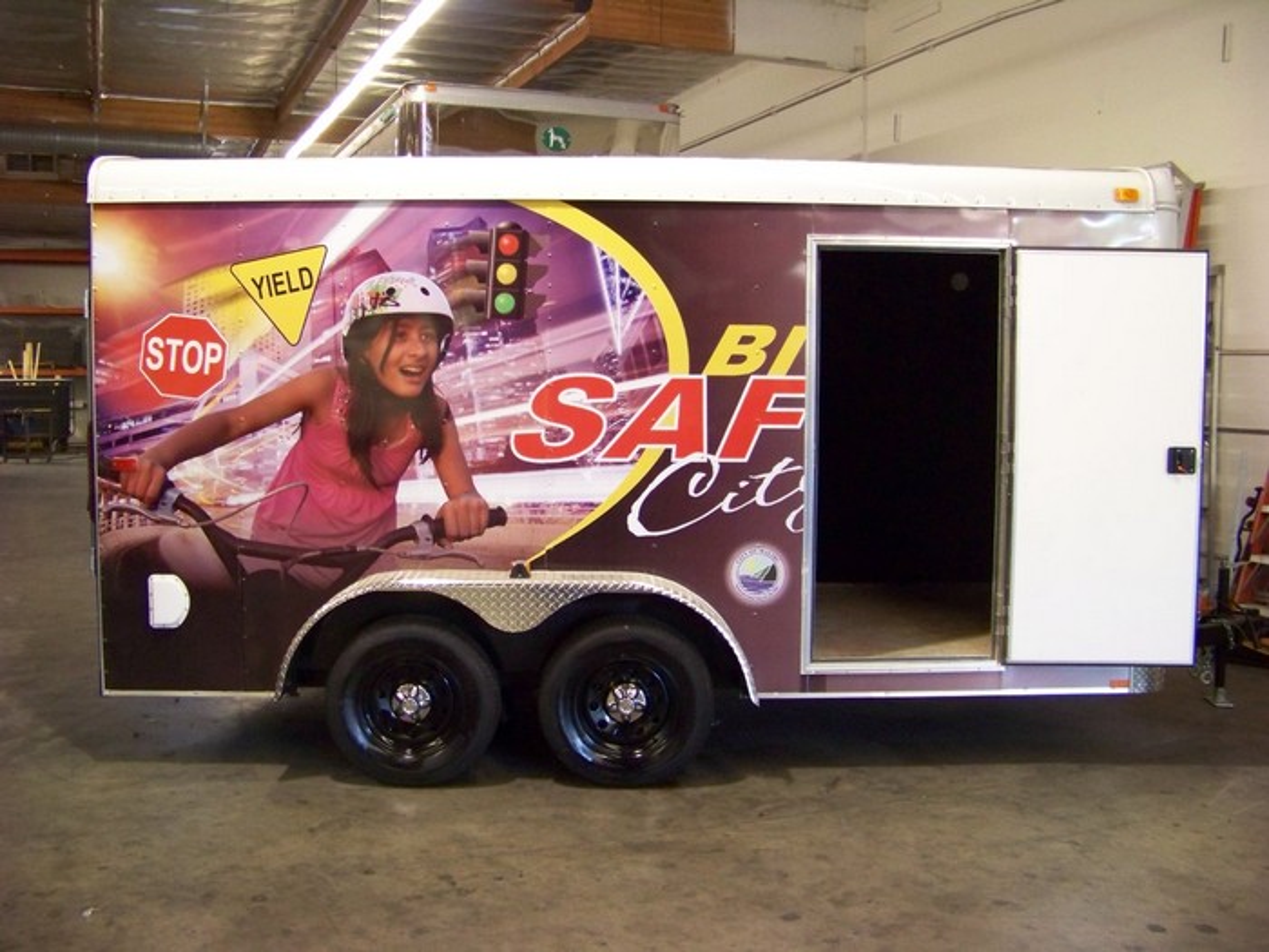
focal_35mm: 36
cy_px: 476
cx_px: 634
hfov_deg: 51.4
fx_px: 1320
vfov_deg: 39.7
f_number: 2.8
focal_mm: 5.85
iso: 314
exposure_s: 1/30
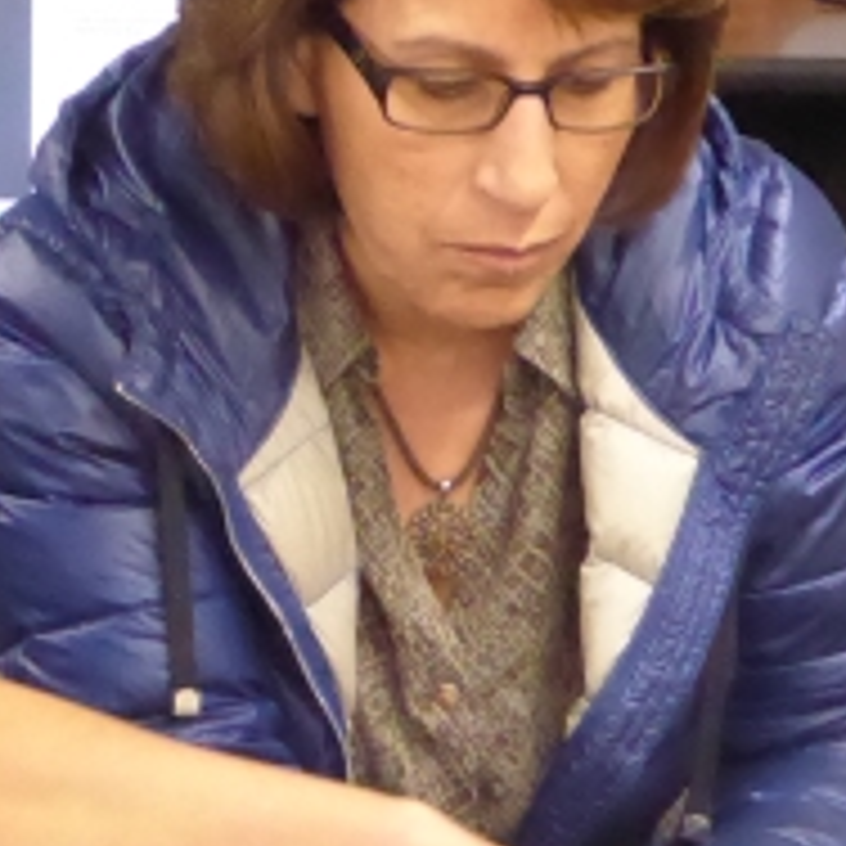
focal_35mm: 300
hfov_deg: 5.8
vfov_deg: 5.8
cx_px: 202
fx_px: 8295
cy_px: 502
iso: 1600
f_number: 4.8
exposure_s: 1/40
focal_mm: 15
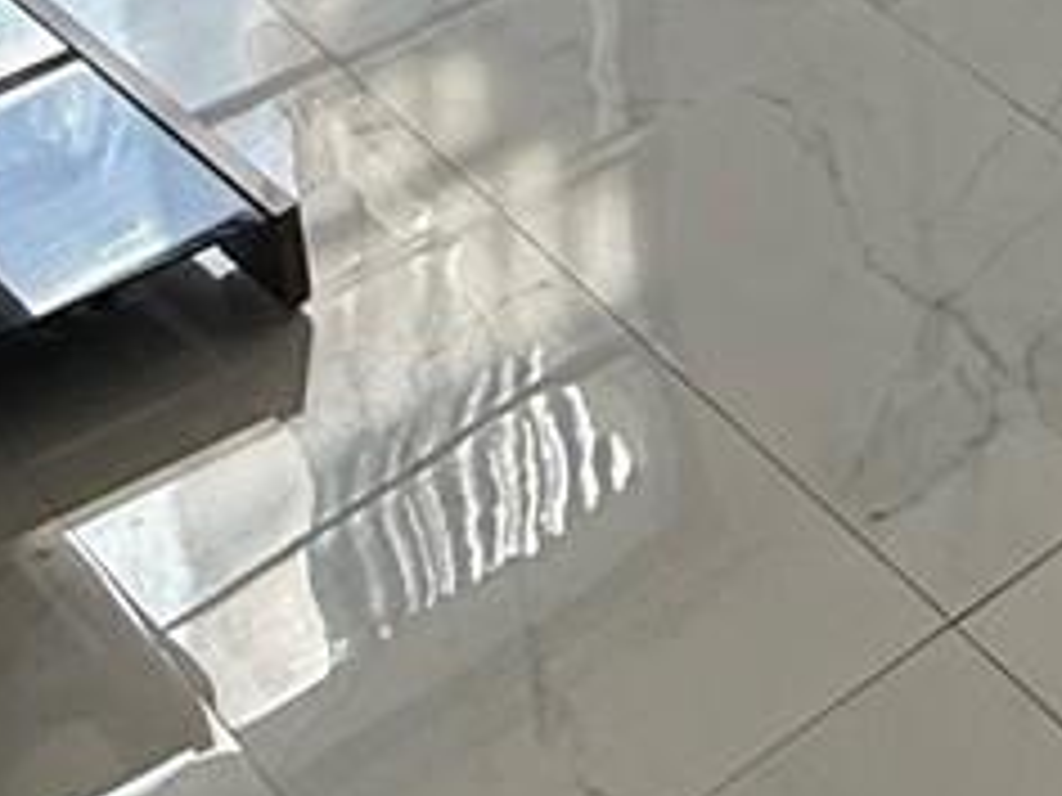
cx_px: 2196
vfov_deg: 11.7
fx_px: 2915
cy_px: -1304
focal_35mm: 95
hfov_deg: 15.7
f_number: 2.2
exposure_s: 1/398
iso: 64
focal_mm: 2.22
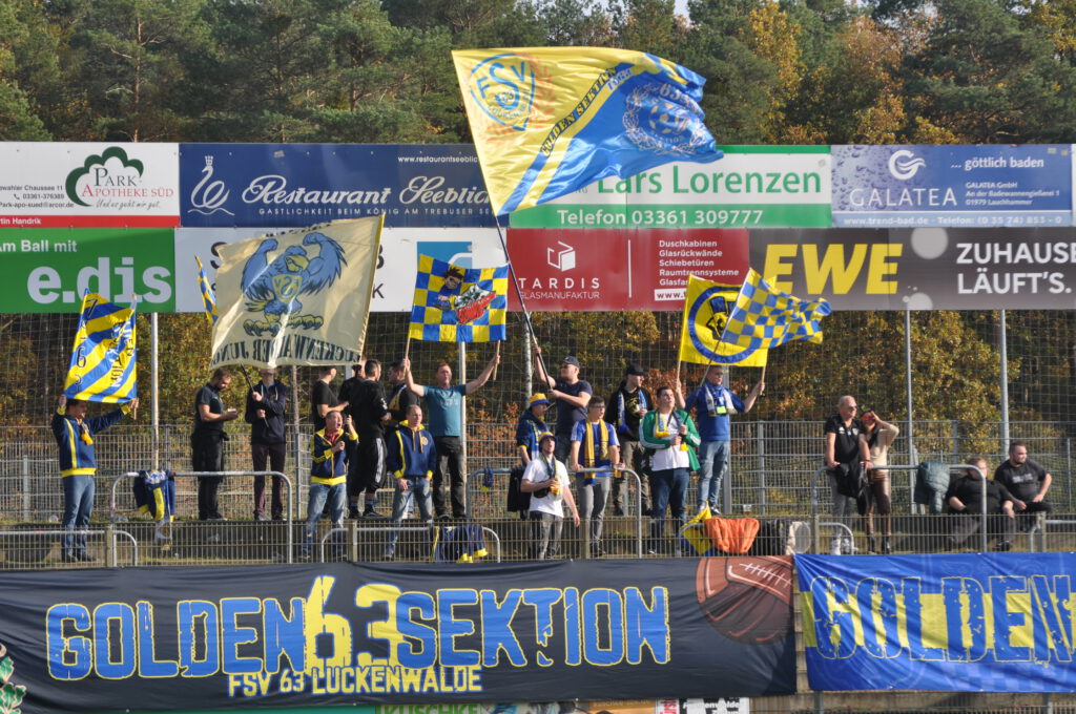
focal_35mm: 210
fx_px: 6269
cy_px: 357
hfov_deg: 9.8
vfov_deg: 6.5
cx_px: 538
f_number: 4.8
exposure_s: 1/800
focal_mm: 140
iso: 200
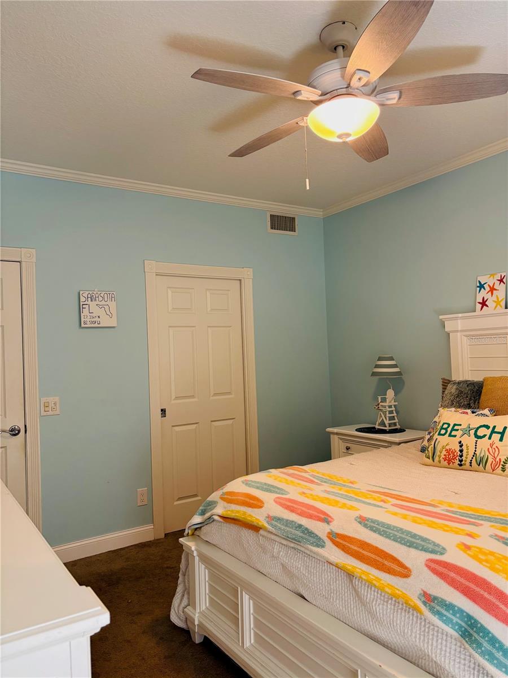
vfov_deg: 67.3
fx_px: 509
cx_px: 254
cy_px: 339
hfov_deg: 53.1
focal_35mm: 26
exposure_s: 1/60
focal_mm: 5.96
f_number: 1.6
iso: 125
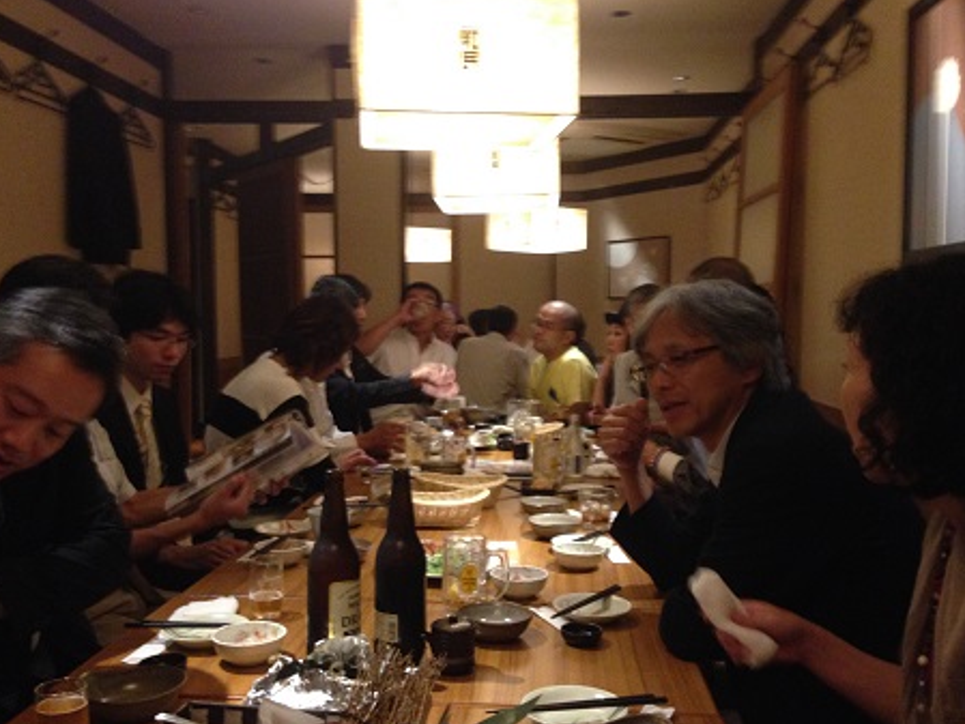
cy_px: 382
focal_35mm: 36
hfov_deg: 51.3
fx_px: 1004
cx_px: 477
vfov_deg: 39.7
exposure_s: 1/15
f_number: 2.4
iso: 400
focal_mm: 4.12
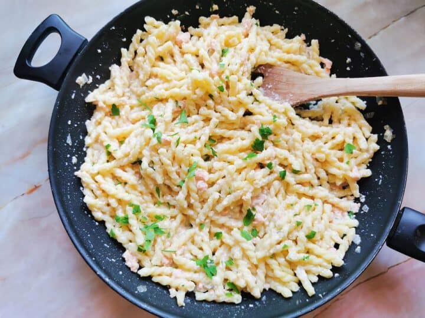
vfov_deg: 51.4
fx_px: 331
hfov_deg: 65.3
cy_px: 159
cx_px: 212
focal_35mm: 27
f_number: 1.6
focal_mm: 5.56
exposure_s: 1/100
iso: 100
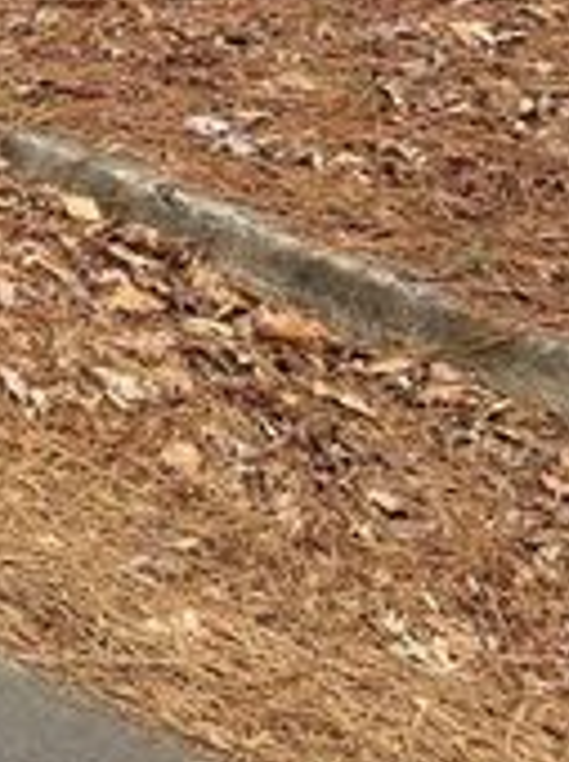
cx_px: -417
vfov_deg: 15.8
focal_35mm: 102
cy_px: -693
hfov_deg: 13.2
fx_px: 2241
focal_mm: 5.1
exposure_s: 1/248
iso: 50
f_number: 1.6
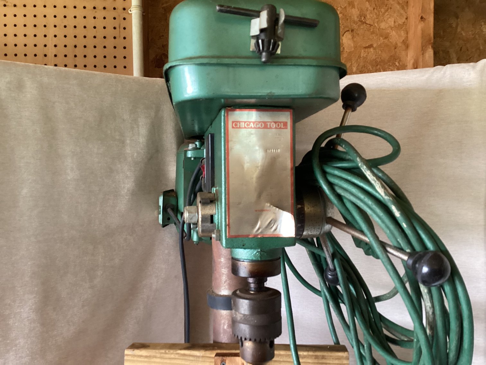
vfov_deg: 45.4
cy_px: 182
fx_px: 435
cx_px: 243
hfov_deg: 58.3
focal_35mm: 31
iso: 320
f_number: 2.4
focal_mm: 3.3
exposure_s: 1/60
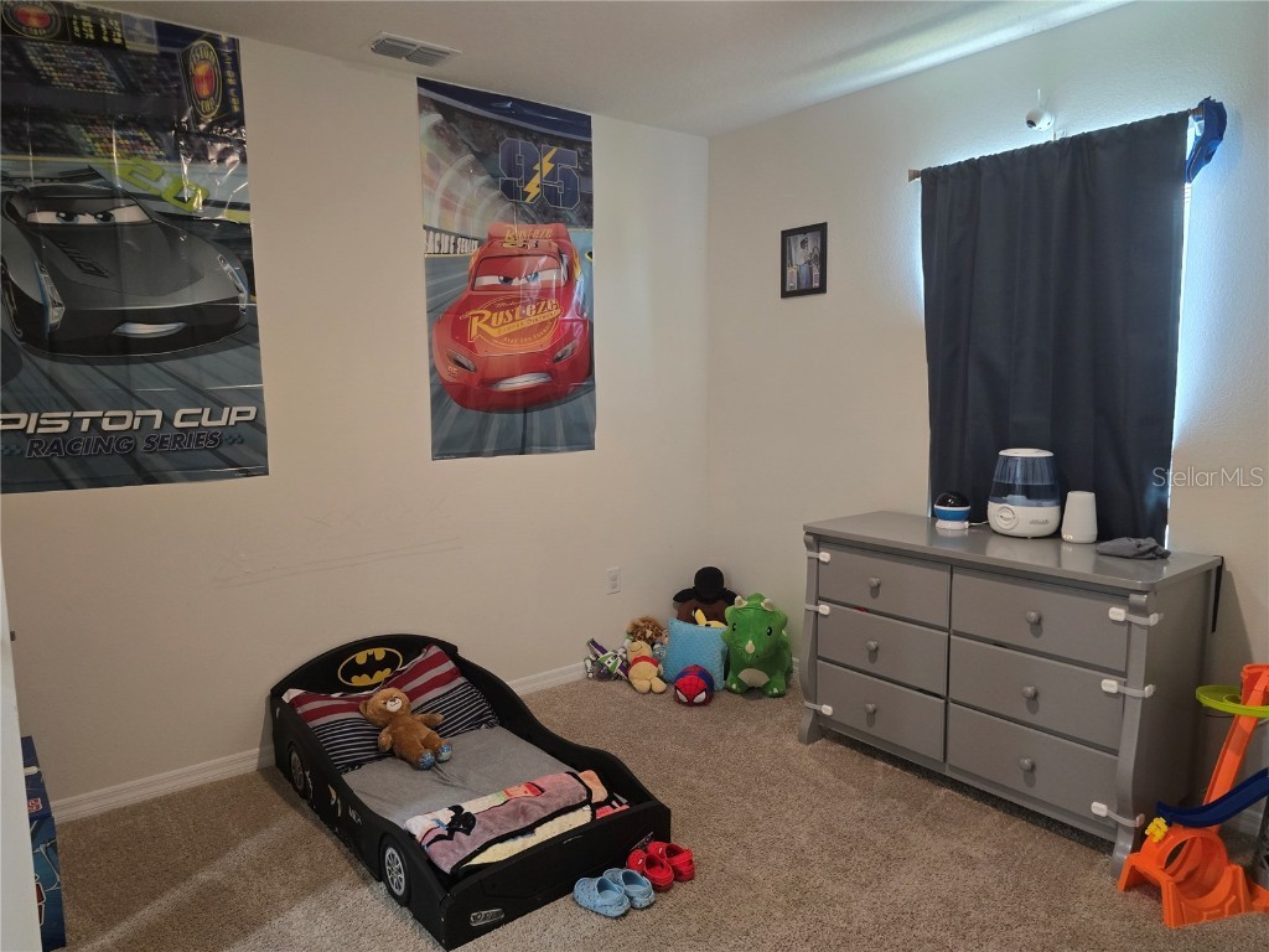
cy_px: 476
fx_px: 843
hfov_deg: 73.9
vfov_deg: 58.9
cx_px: 634
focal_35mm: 23
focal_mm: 6.3
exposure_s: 1/60
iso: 500
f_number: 1.7
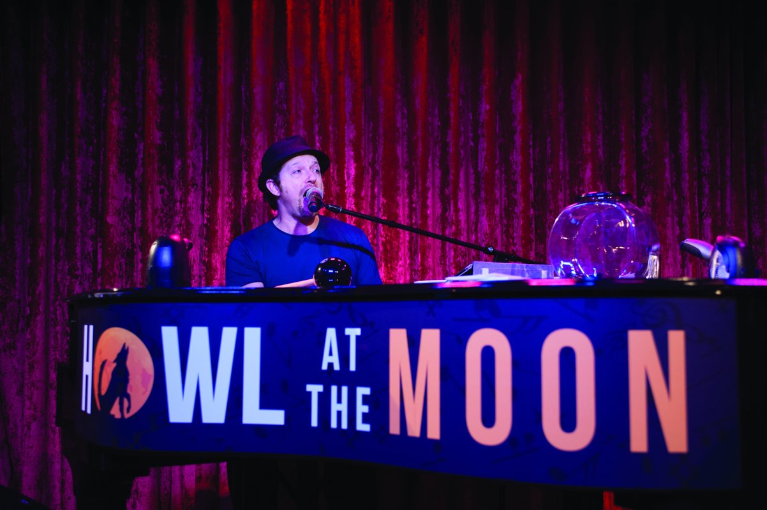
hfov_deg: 46.4
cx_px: 384
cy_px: 255
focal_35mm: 42
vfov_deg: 31.9
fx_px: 894
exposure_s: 1/125
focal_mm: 42
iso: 1250
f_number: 3.5
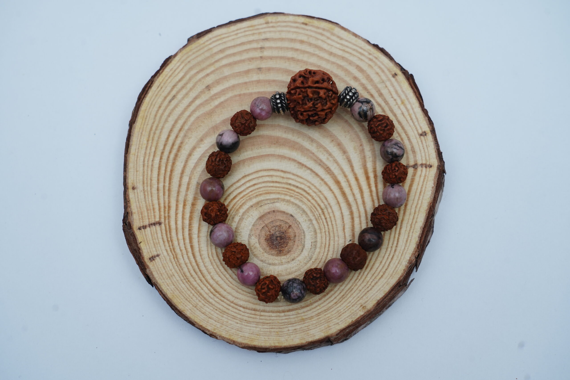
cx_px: 285
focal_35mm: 59
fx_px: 934
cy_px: 190
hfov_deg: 33.9
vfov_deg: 23.0
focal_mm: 59
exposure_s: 1/125
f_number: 7.1
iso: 400
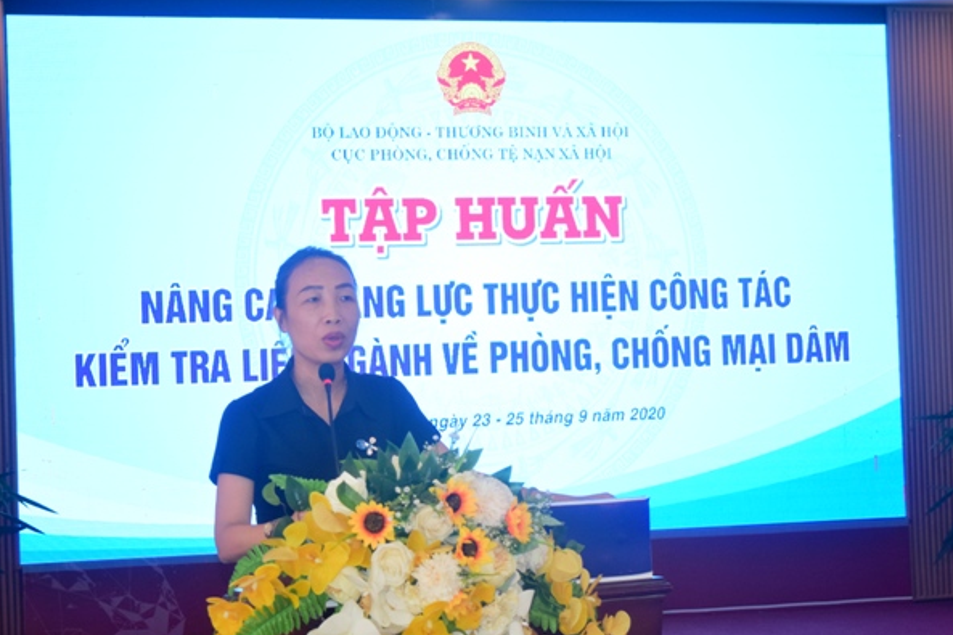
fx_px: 2144
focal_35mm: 81
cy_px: 321
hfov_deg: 25.1
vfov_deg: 16.8
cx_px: 476
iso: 1000
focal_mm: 50
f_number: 5.6
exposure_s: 1/100
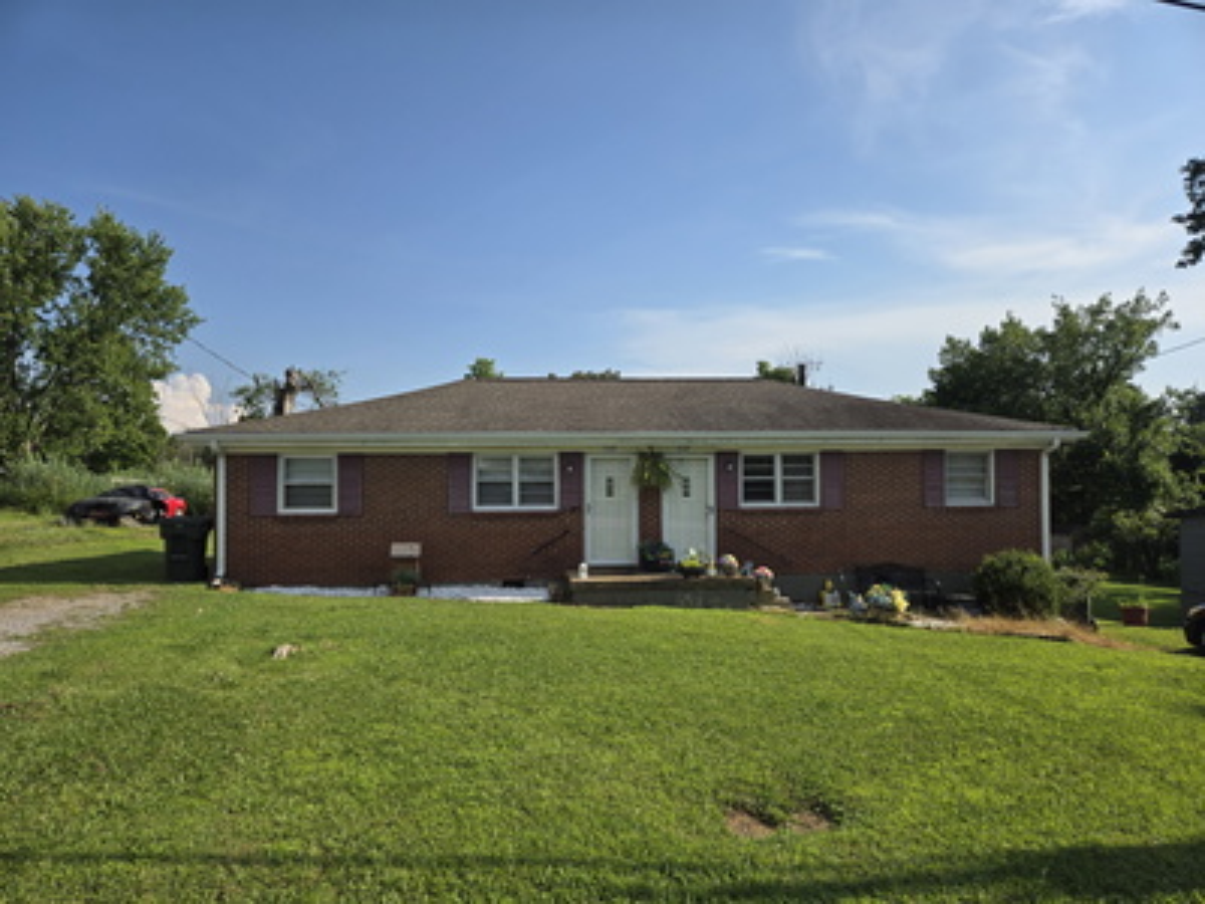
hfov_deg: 73.9
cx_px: 602
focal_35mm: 23
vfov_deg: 58.9
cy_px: 452
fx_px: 801
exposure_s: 1/2537
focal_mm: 5.4
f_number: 1.8
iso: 25
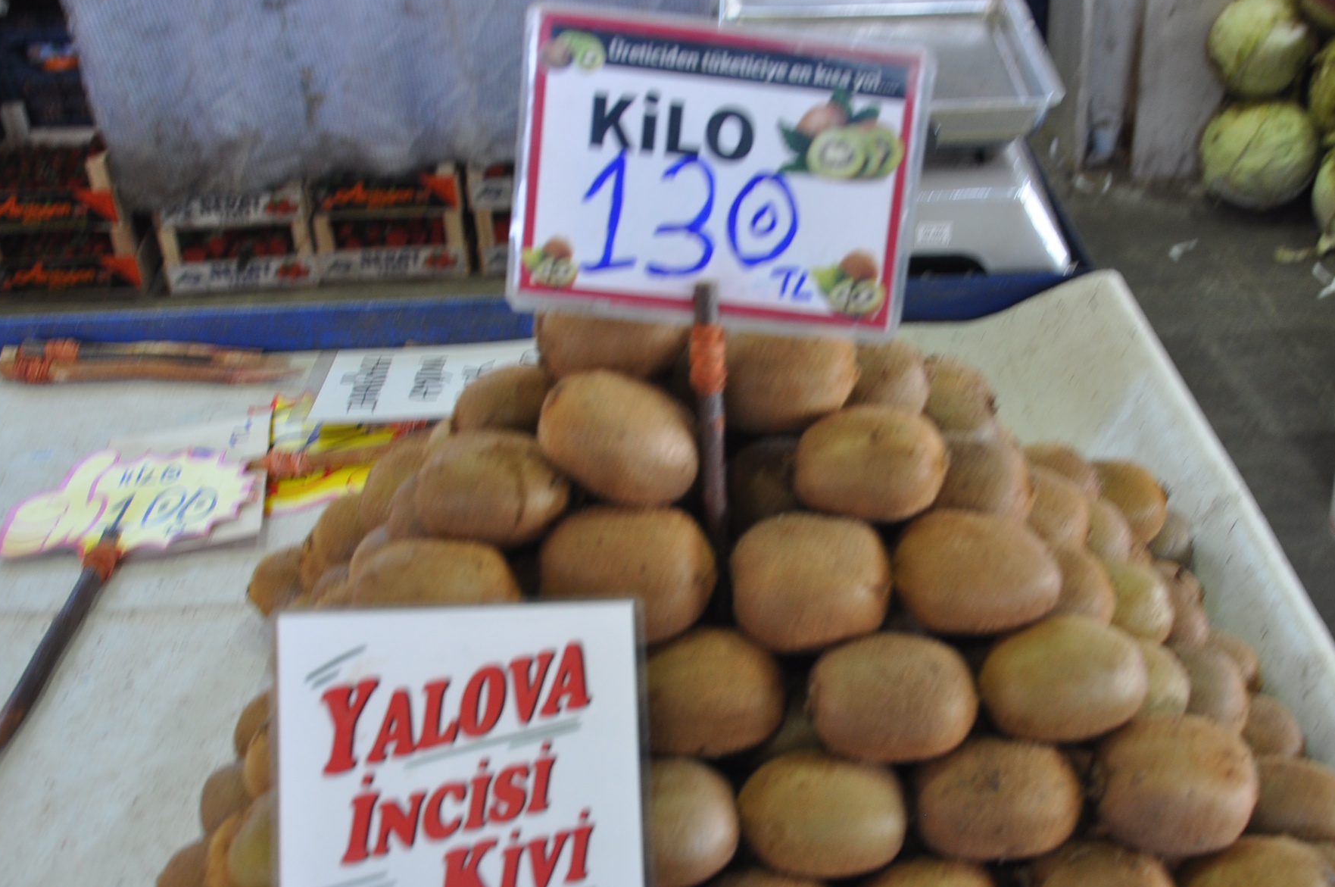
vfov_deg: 29.4
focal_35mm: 46
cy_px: 492
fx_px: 1689
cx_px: 753
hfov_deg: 43.0
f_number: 5.6
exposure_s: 1/25
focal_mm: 25
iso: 400
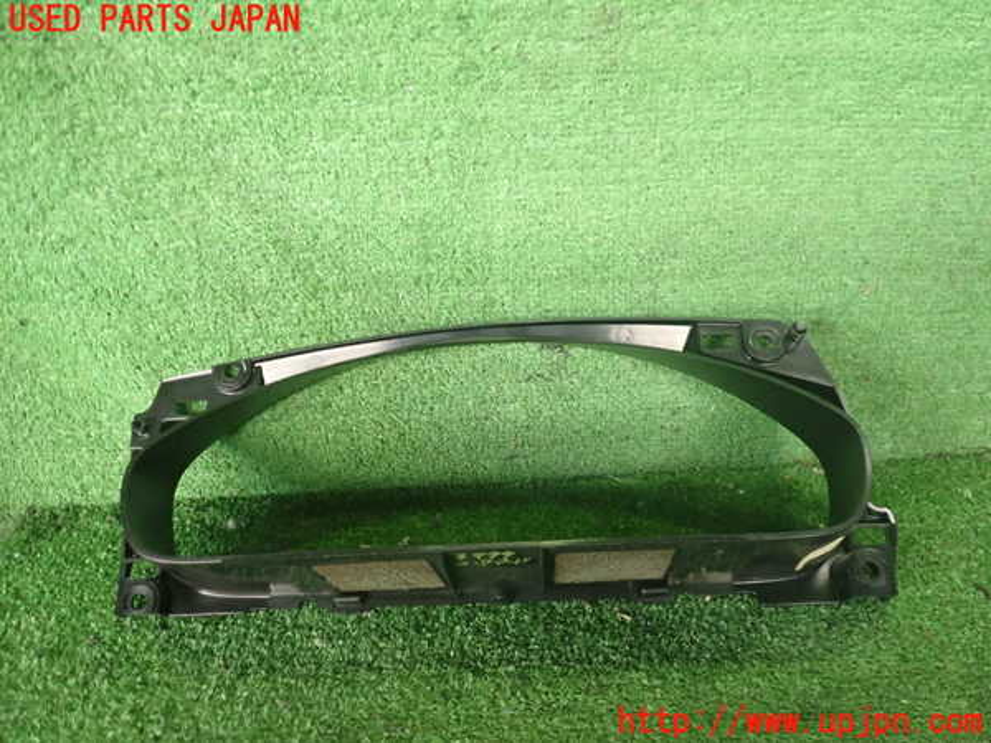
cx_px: 496
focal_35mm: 30
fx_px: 859
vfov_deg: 46.8
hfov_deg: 60.0
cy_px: 372
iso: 800
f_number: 2.3
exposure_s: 1/80
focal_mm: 5.4
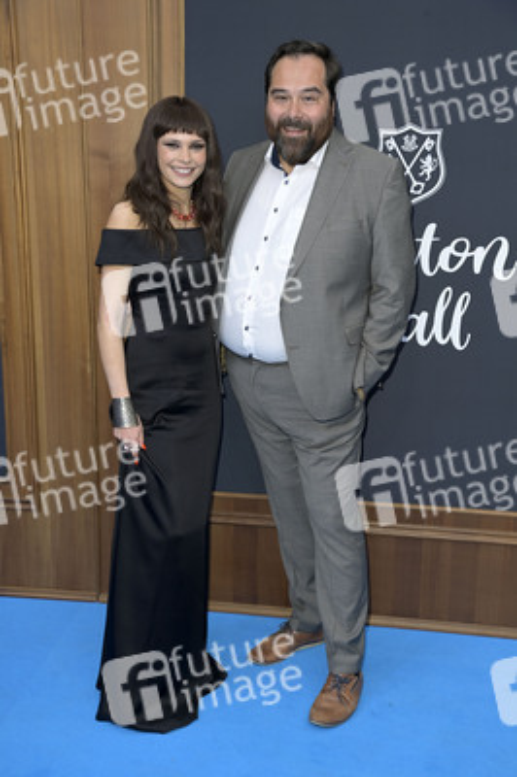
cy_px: 388
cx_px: 258
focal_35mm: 44
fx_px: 949
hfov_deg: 30.5
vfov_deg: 44.5
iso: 500
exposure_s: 1/250
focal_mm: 44
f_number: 5.6
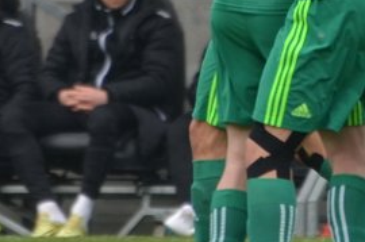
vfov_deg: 0.7
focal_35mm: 1997
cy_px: -51
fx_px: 20211
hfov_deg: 1.0
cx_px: 399
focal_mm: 300
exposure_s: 1/250
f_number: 6.3
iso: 250
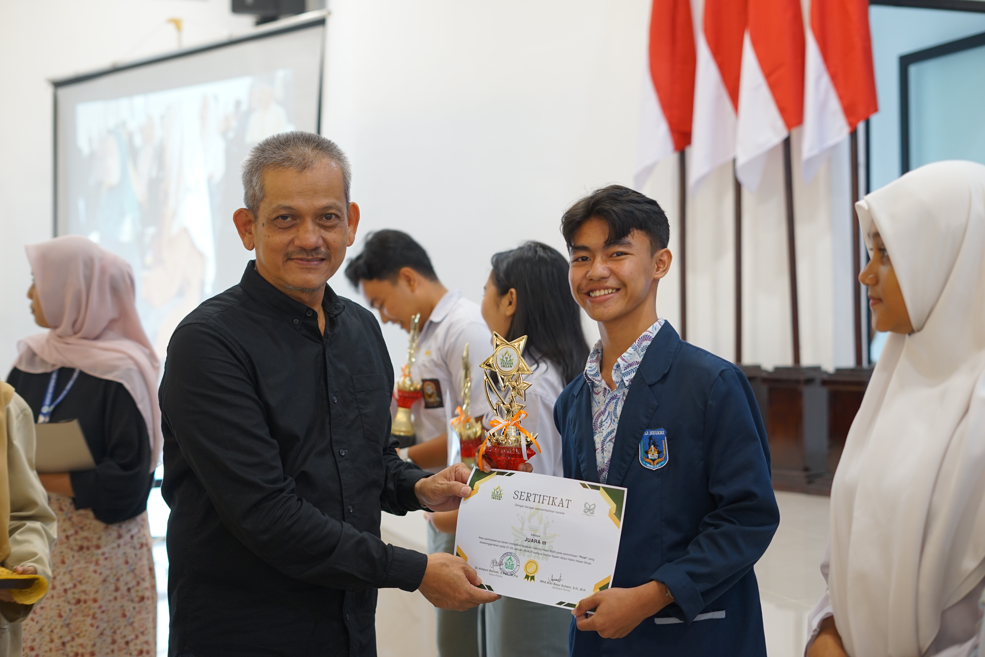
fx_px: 1368
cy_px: 328
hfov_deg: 39.6
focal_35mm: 50
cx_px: 492
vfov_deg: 27.0
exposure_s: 1/40
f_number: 2.8
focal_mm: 50
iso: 500
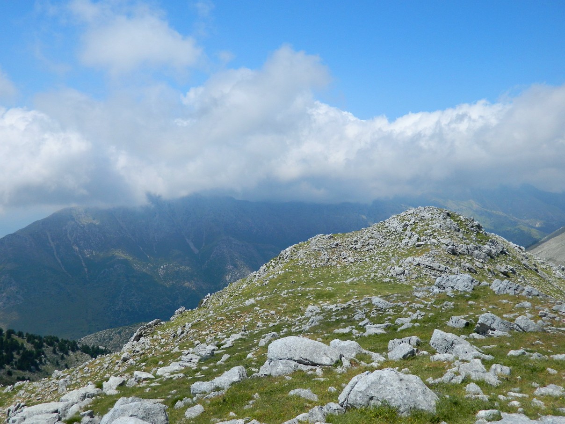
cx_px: 282
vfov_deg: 45.4
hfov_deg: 58.4
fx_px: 506
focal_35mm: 31
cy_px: 212
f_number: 9.1
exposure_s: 1/200
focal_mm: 5.6
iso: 80
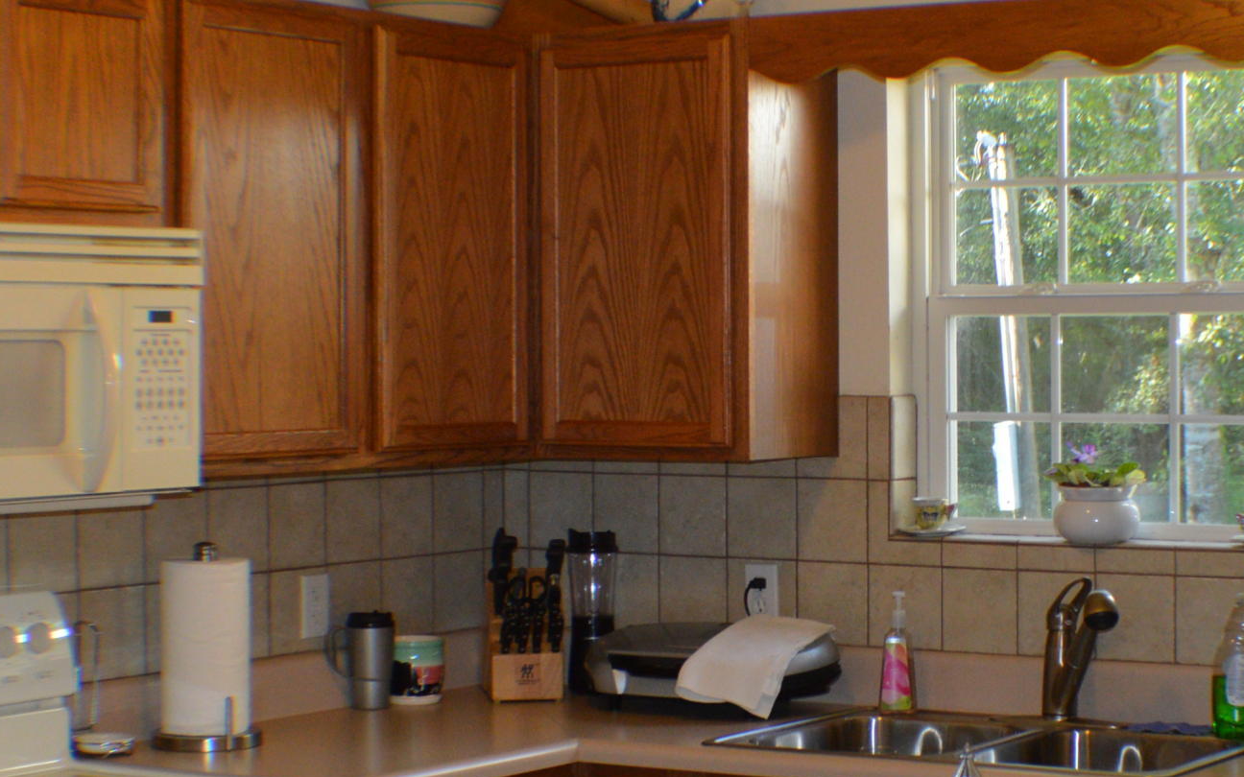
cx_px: 971
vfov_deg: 13.2
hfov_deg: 20.8
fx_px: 3356
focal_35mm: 99
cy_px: 465
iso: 720
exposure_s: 1/60
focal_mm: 28
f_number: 4.5
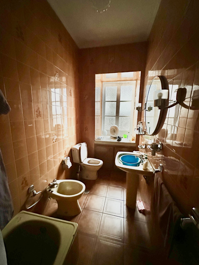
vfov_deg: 102.1
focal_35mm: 14
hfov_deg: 85.7
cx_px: 100
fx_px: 107
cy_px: 132
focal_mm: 2.22
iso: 1250
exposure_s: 1/57
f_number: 2.2
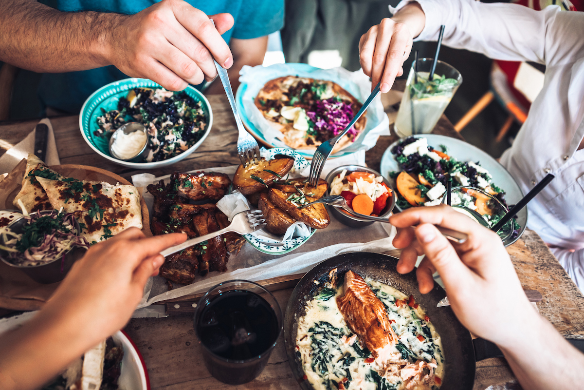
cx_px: 292
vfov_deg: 53.1
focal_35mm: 24
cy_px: 195
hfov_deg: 73.7
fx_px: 389
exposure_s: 1/200
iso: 1250
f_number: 2.8
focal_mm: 24
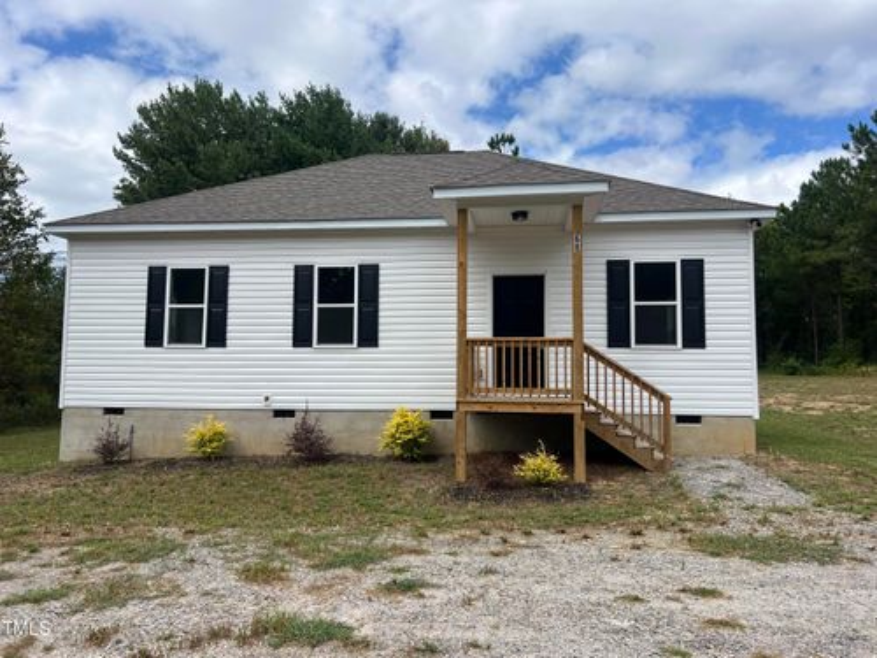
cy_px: 329
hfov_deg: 67.3
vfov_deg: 53.1
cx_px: 438
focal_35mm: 26
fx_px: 659
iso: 50
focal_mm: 5.7
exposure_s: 1/4274
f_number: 1.5
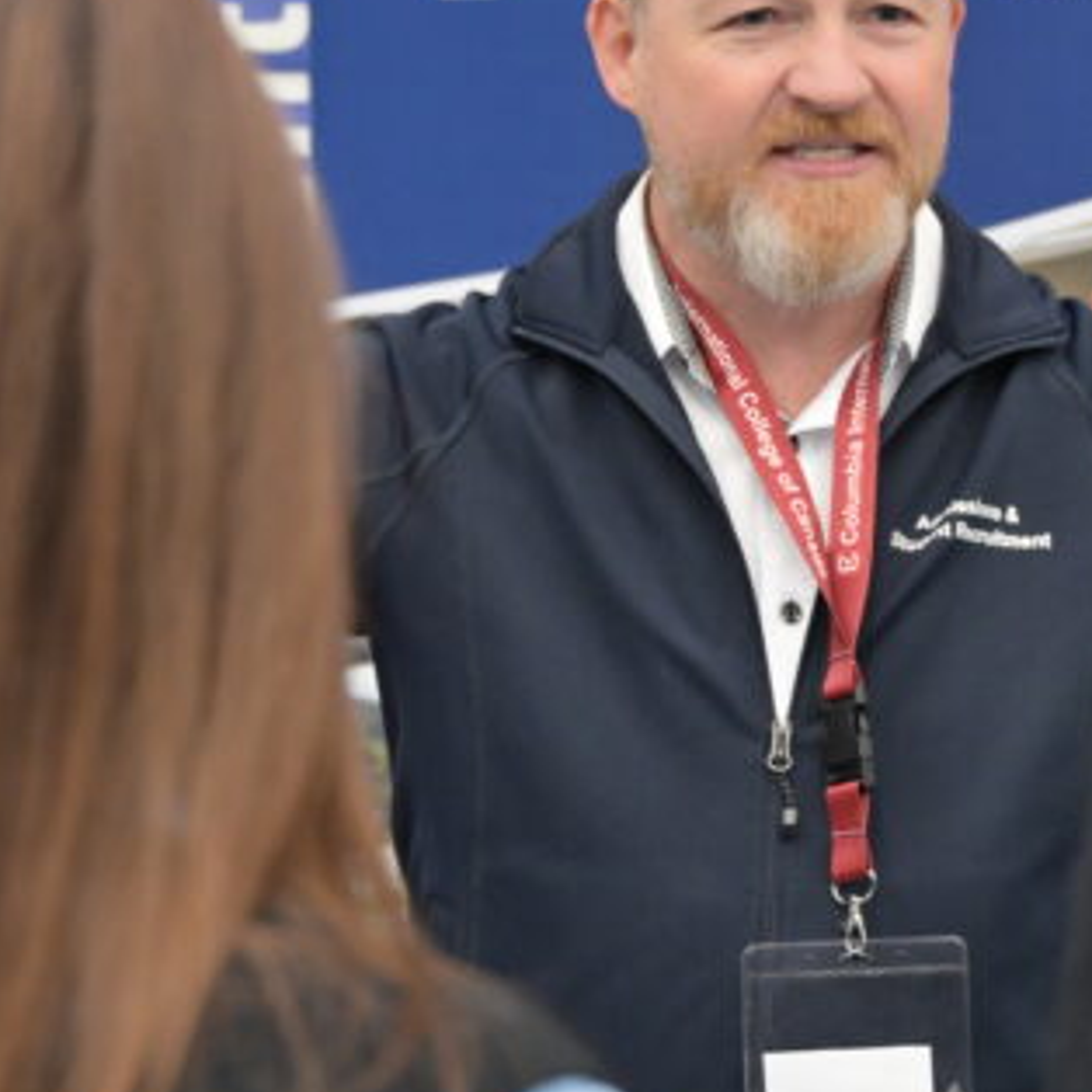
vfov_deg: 11.9
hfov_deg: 11.8
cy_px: 329
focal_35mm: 147
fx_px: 5246
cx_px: 856
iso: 1600
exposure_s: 1/100
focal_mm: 53
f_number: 2.8
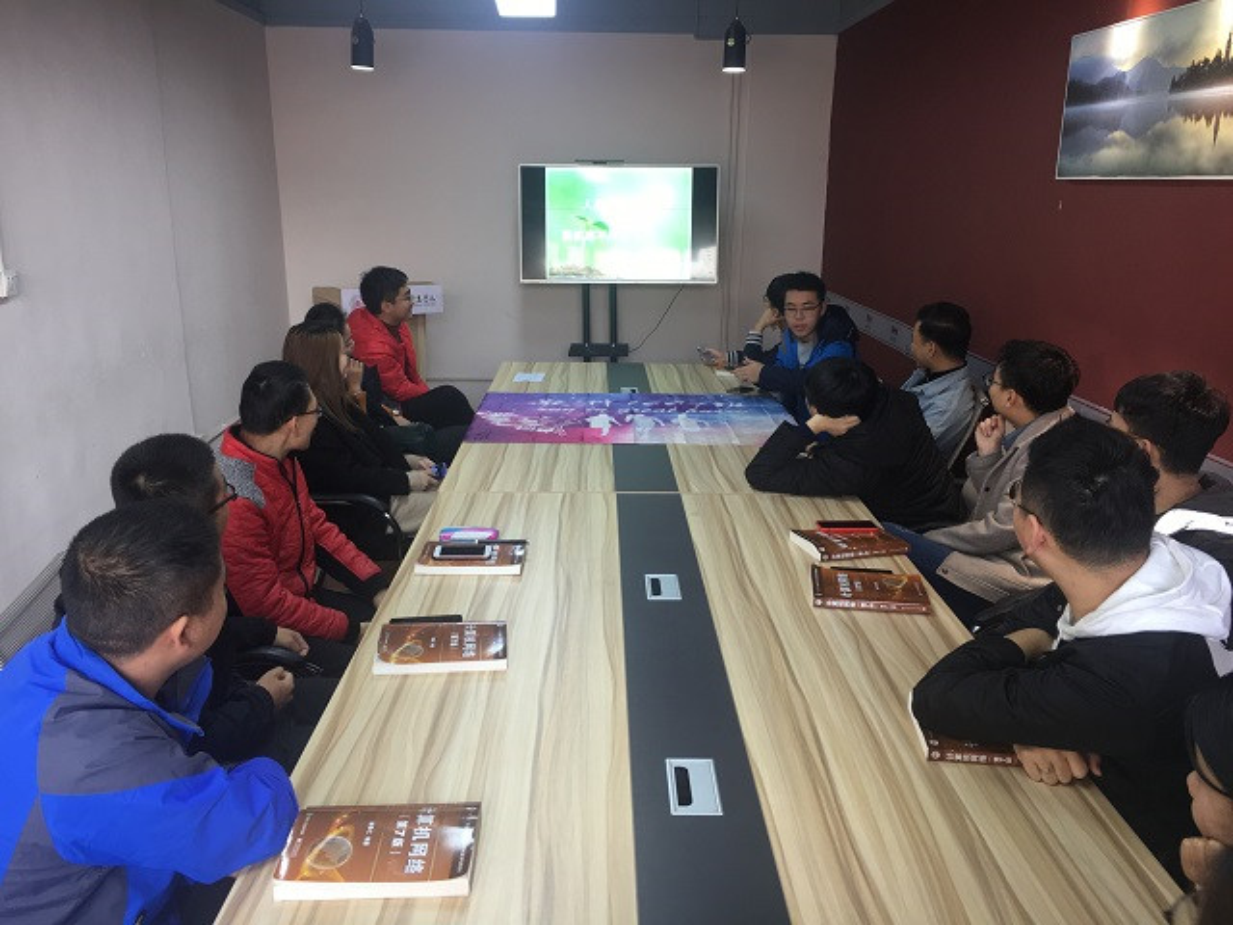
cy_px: 462
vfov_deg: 48.2
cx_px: 616
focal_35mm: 29
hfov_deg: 61.7
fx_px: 1033
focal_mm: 4.15
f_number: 2.2
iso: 50
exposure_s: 1/33
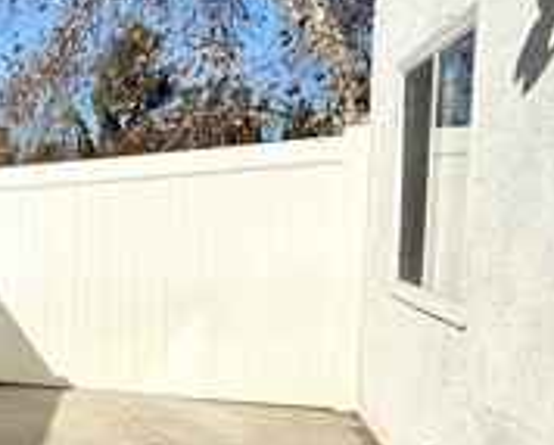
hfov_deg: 27.6
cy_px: 327
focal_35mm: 49
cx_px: -255
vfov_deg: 30.5
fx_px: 805
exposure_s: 1/5155
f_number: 2.2
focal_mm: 2.22
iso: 50
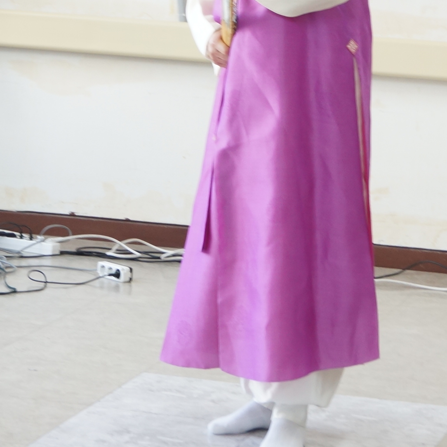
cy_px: -16
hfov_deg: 12.3
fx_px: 2060
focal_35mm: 141
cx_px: 381
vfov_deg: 12.2
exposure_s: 1/50
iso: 320
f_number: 4.5
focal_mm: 30
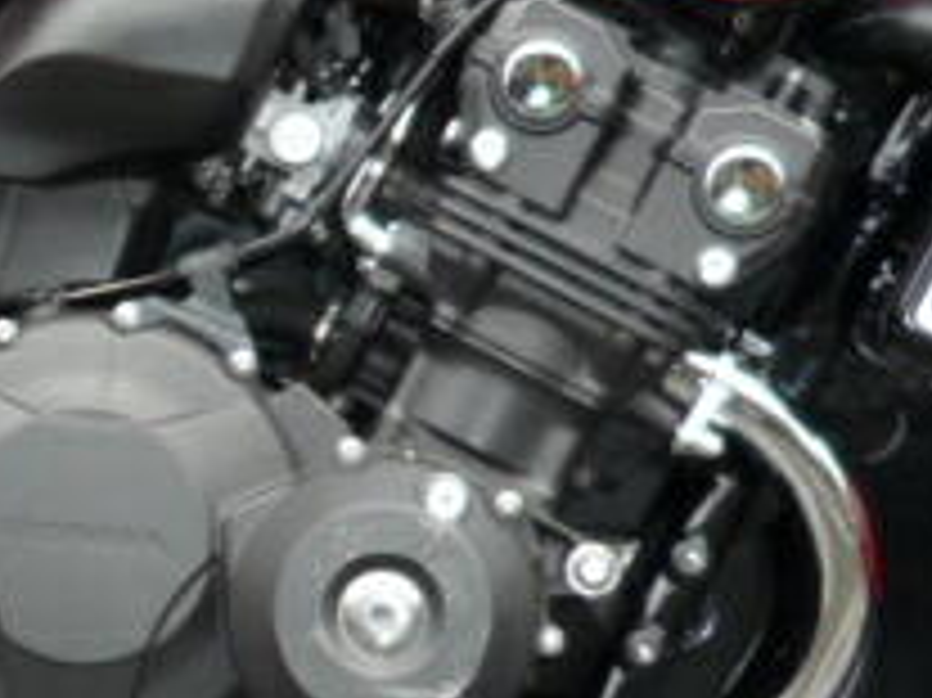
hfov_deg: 12.1
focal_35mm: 158
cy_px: 414
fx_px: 4252
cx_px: -338
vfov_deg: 9.4
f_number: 2.8
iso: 100
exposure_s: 1/320
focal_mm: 5.5
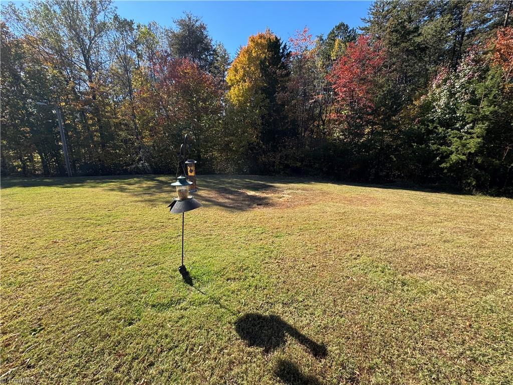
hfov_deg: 102.1
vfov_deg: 85.7
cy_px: 192
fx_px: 207
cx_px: 256
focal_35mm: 14
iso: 40
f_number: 2.2
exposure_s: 1/646
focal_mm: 2.22
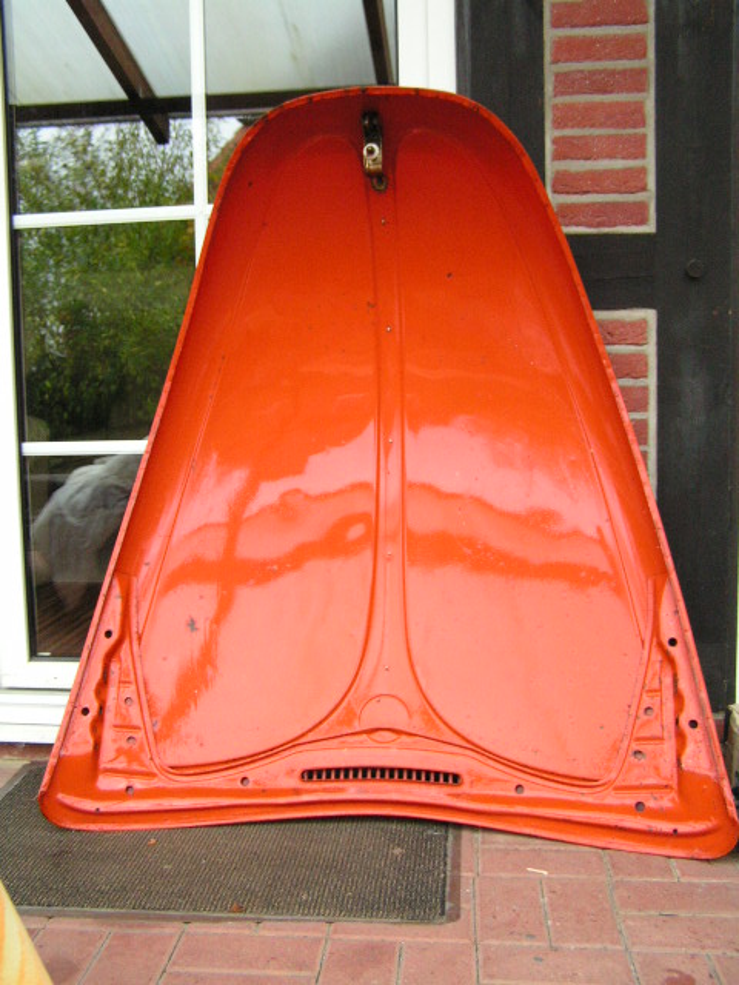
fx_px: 1082
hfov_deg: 37.7
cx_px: 370
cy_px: 492
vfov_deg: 49.0
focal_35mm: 38
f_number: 2.8
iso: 200
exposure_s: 1/40
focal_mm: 6.3
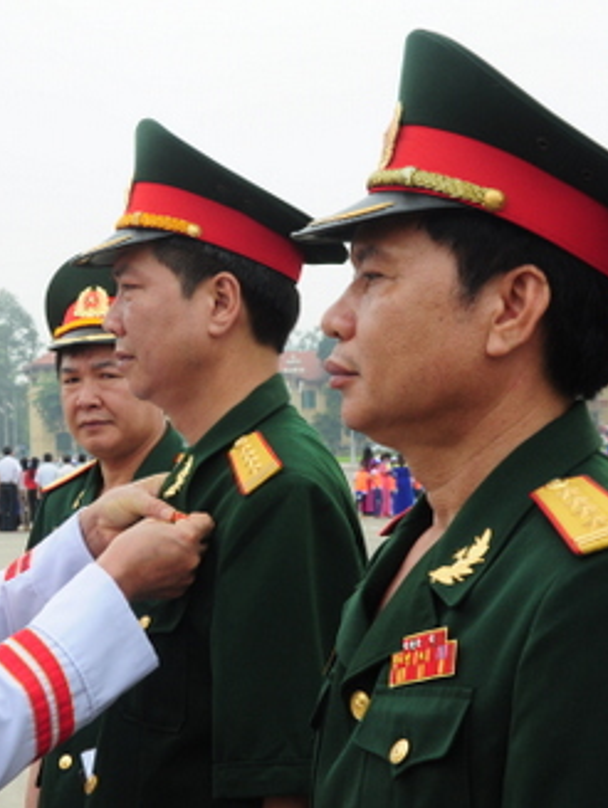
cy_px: 400
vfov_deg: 22.2
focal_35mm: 88
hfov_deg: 16.6
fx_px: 2057
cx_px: 69
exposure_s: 1/125
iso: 500
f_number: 14
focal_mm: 40
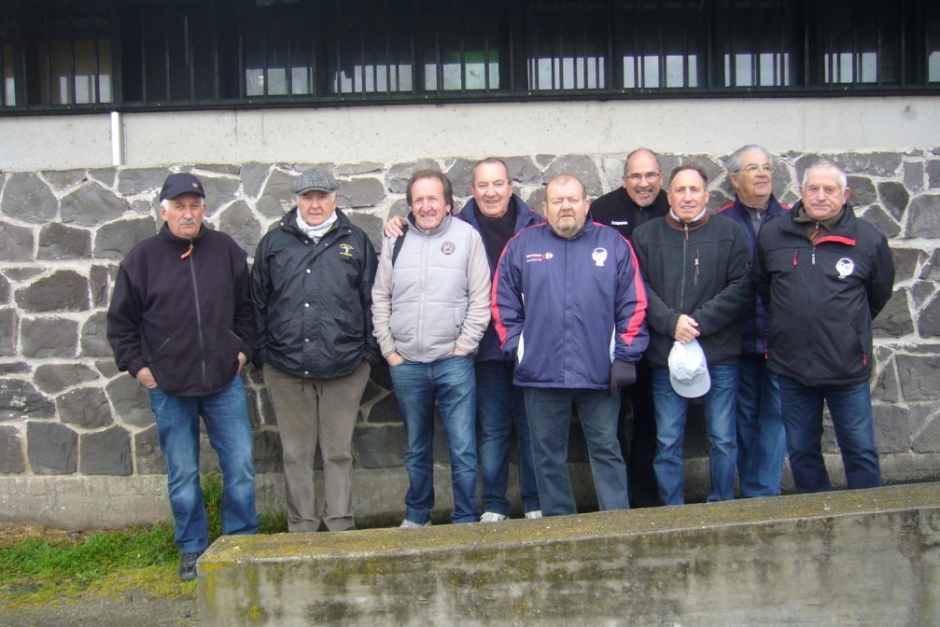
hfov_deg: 51.9
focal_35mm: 37
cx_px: 464
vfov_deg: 36.0
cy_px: 319
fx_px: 966
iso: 100
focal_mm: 5.8
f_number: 2.8
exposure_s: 1/160
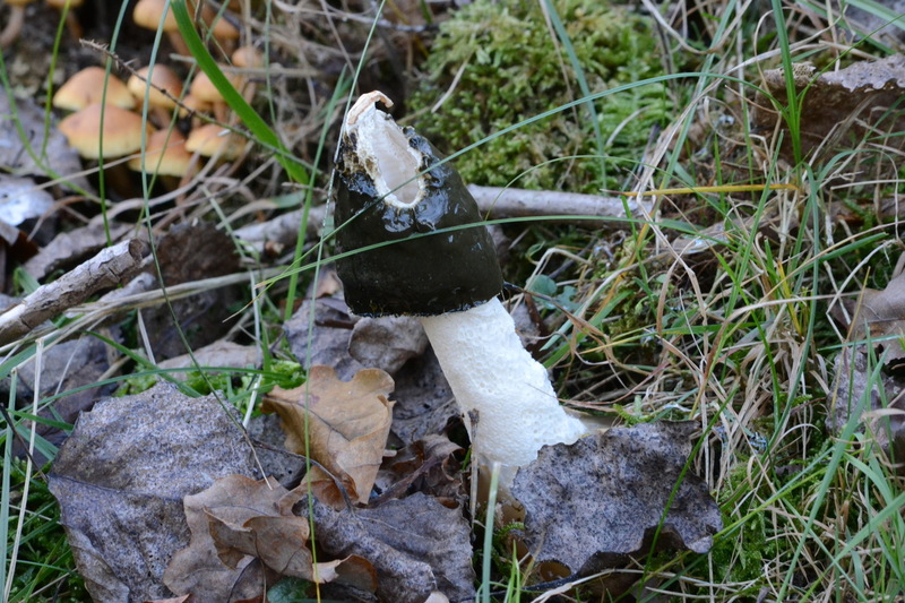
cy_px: 302
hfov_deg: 11.0
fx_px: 4712
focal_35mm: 188
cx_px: 452
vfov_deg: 7.3
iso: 1600
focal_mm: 125
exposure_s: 1/50
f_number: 11
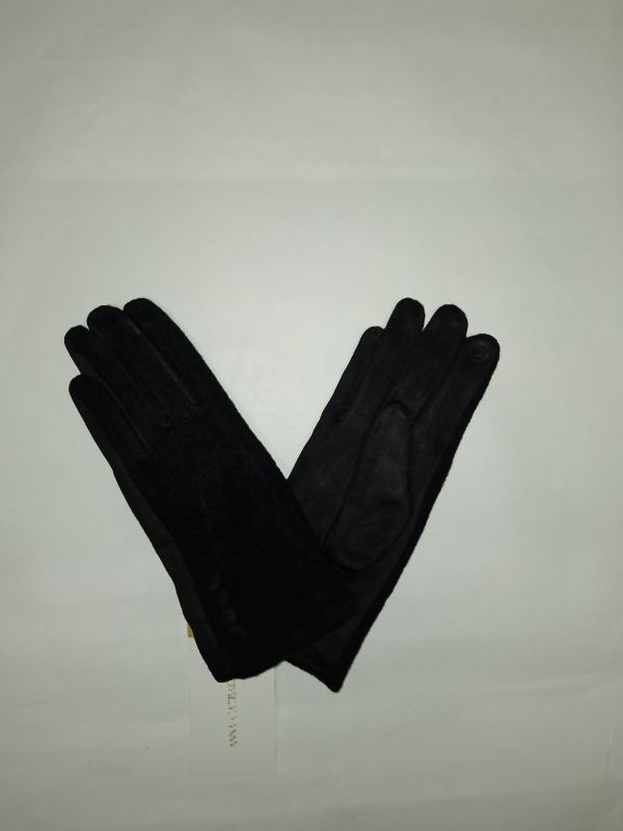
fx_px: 552
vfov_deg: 73.9
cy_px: 416
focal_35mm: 23
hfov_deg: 58.9
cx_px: 312
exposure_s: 1/120
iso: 80
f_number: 1.8
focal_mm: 5.54
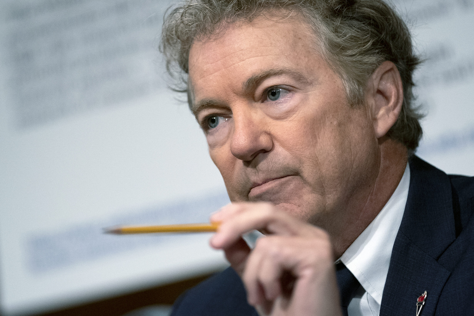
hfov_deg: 9.4
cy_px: 158
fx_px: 2897
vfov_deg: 6.2
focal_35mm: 220
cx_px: 237
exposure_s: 1/800
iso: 3200
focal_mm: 147
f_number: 2.8
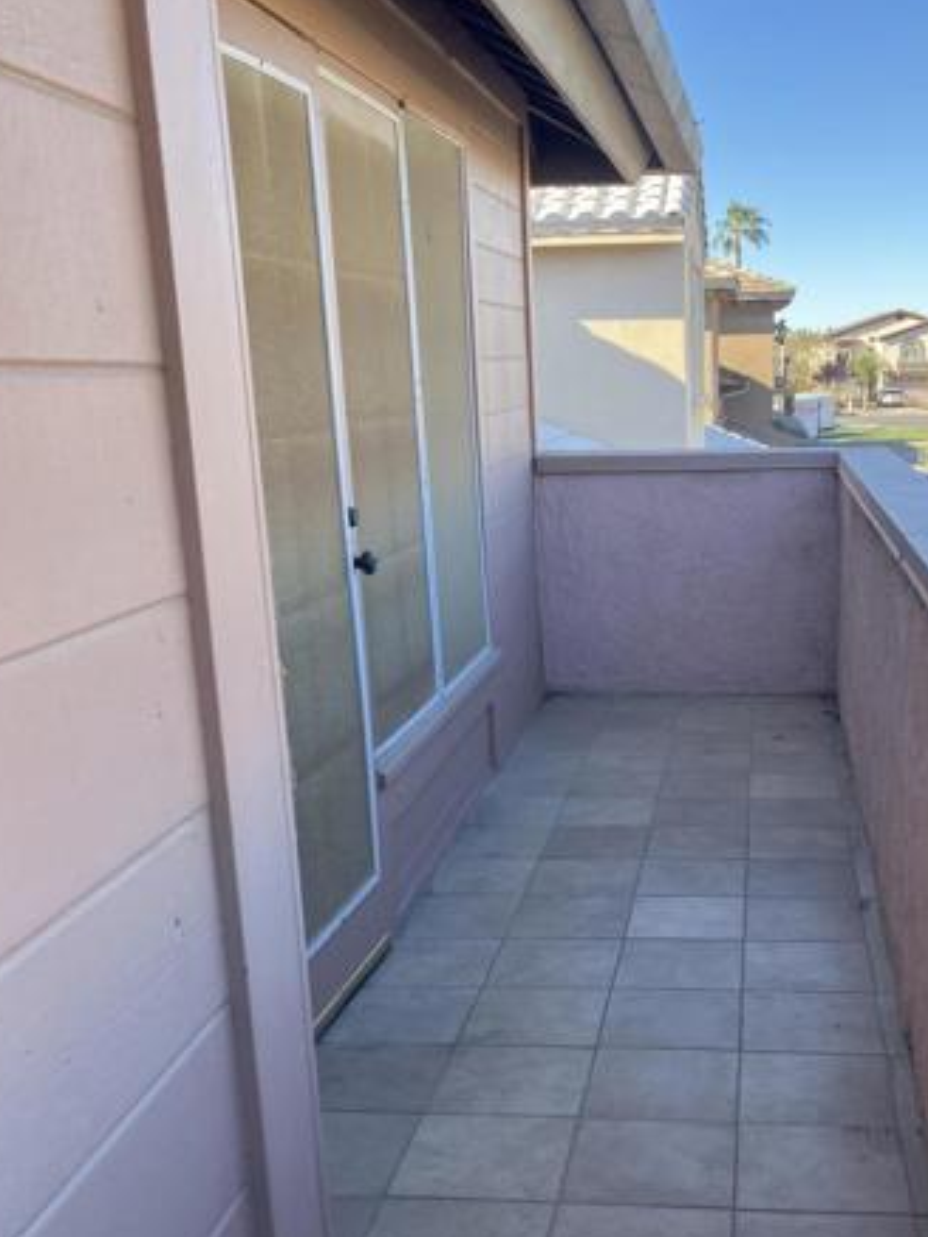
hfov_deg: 34.7
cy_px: 801
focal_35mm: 41
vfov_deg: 45.2
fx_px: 1465
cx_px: 637
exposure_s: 1/281
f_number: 1.8
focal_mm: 3.99
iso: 32
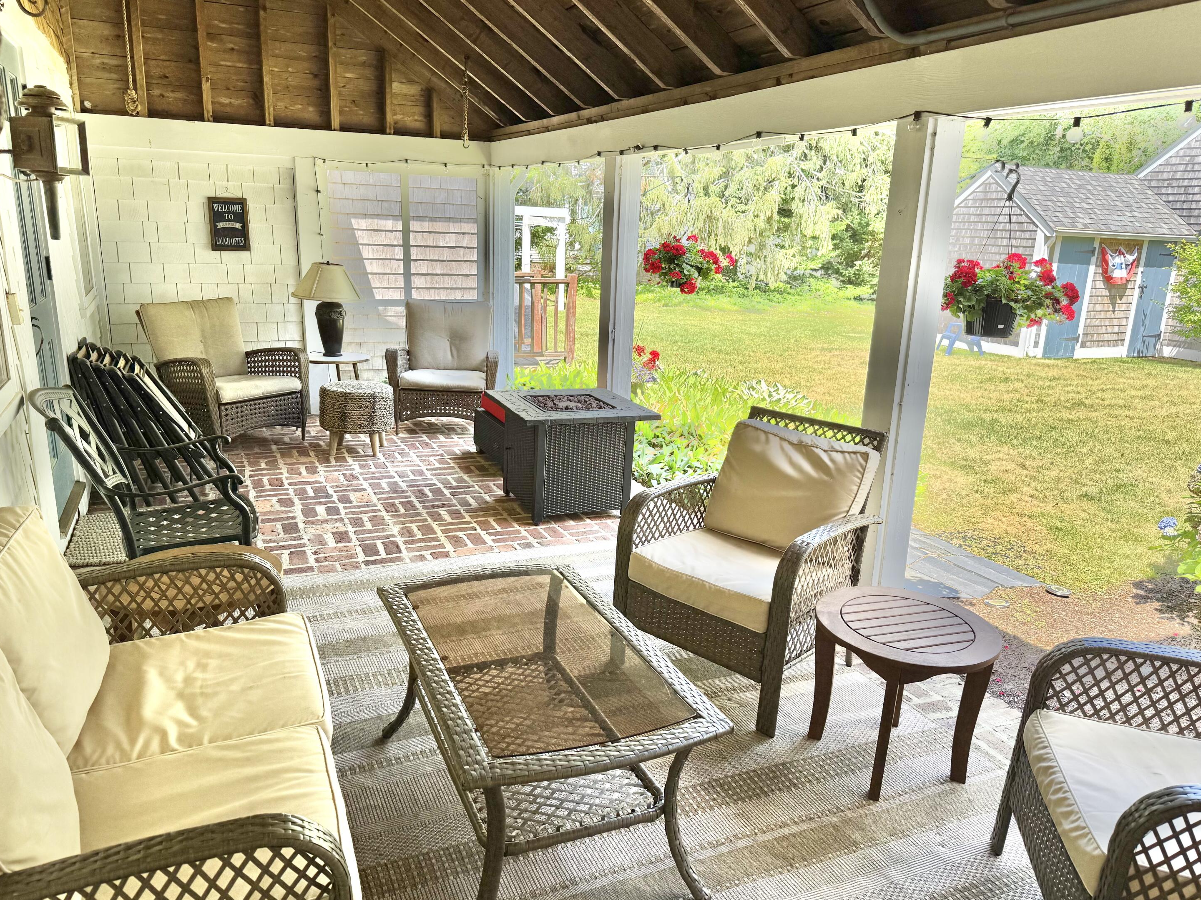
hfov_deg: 69.4
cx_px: 588
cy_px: 455
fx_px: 867
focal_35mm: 25
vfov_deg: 54.9
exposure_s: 1/588
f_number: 1.78
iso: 80
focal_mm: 6.76
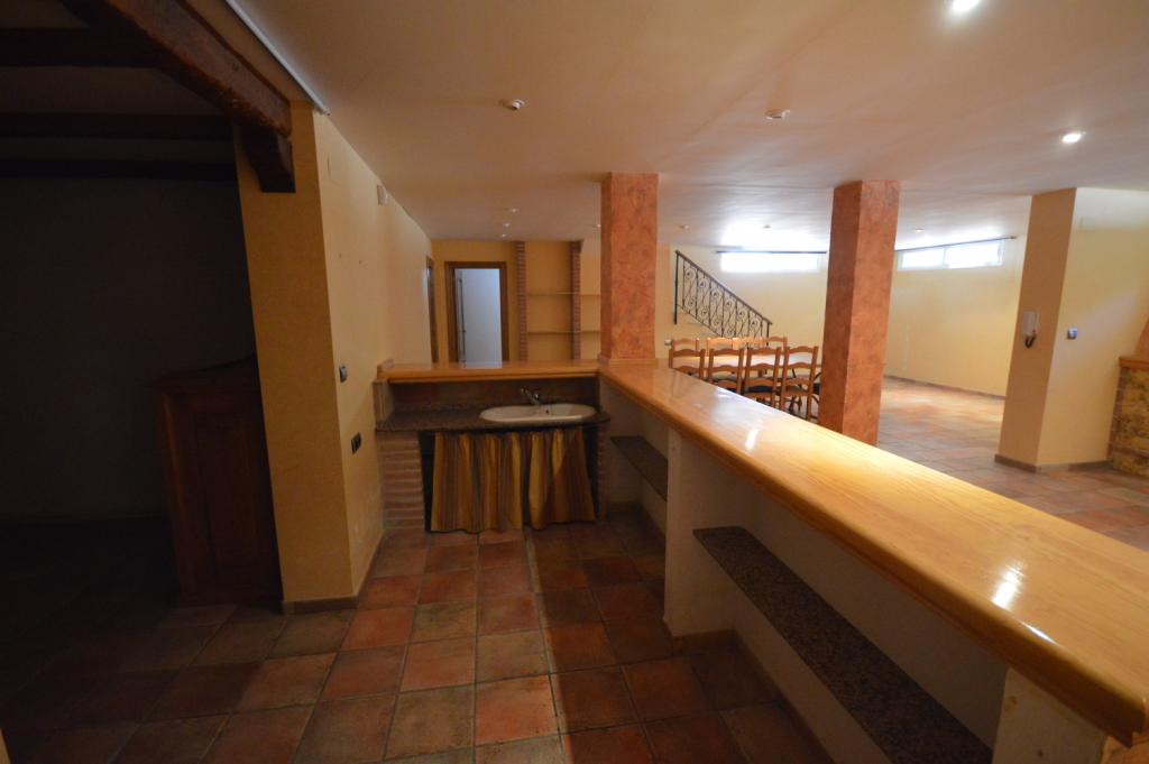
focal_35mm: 15
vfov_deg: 77.2
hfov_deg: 100.4
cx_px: 574
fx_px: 478
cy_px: 382
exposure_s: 1/40
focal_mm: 10
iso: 3200
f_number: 4
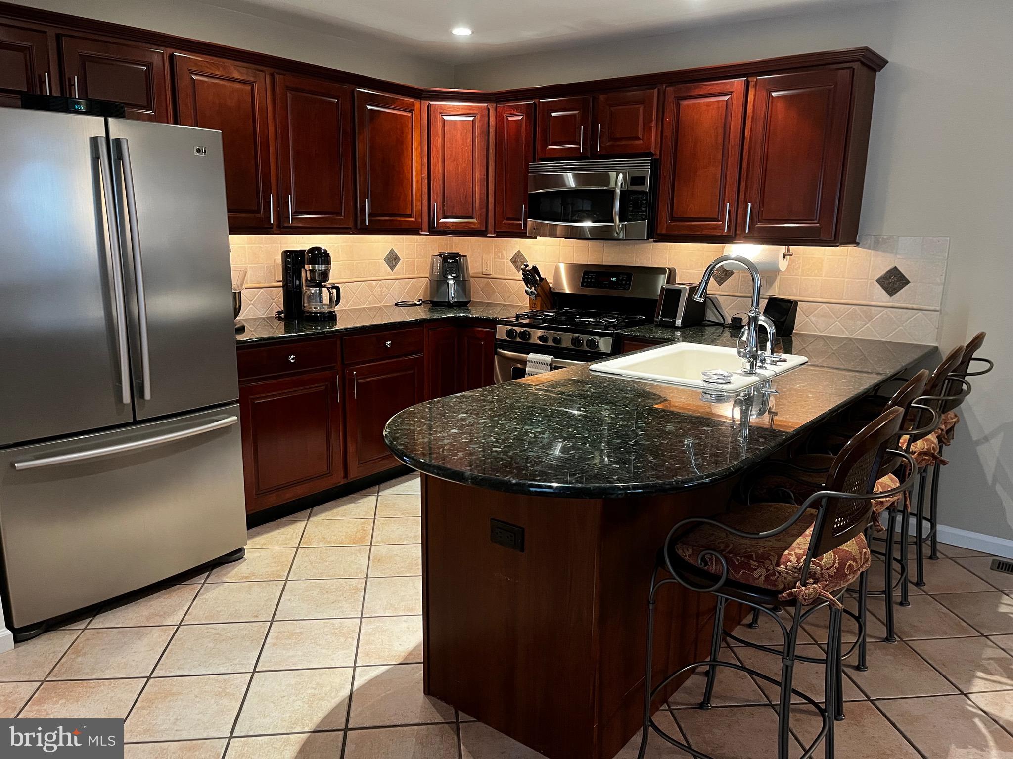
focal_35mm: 26
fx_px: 761
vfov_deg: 53.1
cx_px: 506
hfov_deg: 67.3
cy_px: 380
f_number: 1.6
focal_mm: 5.1
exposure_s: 1/40
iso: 400
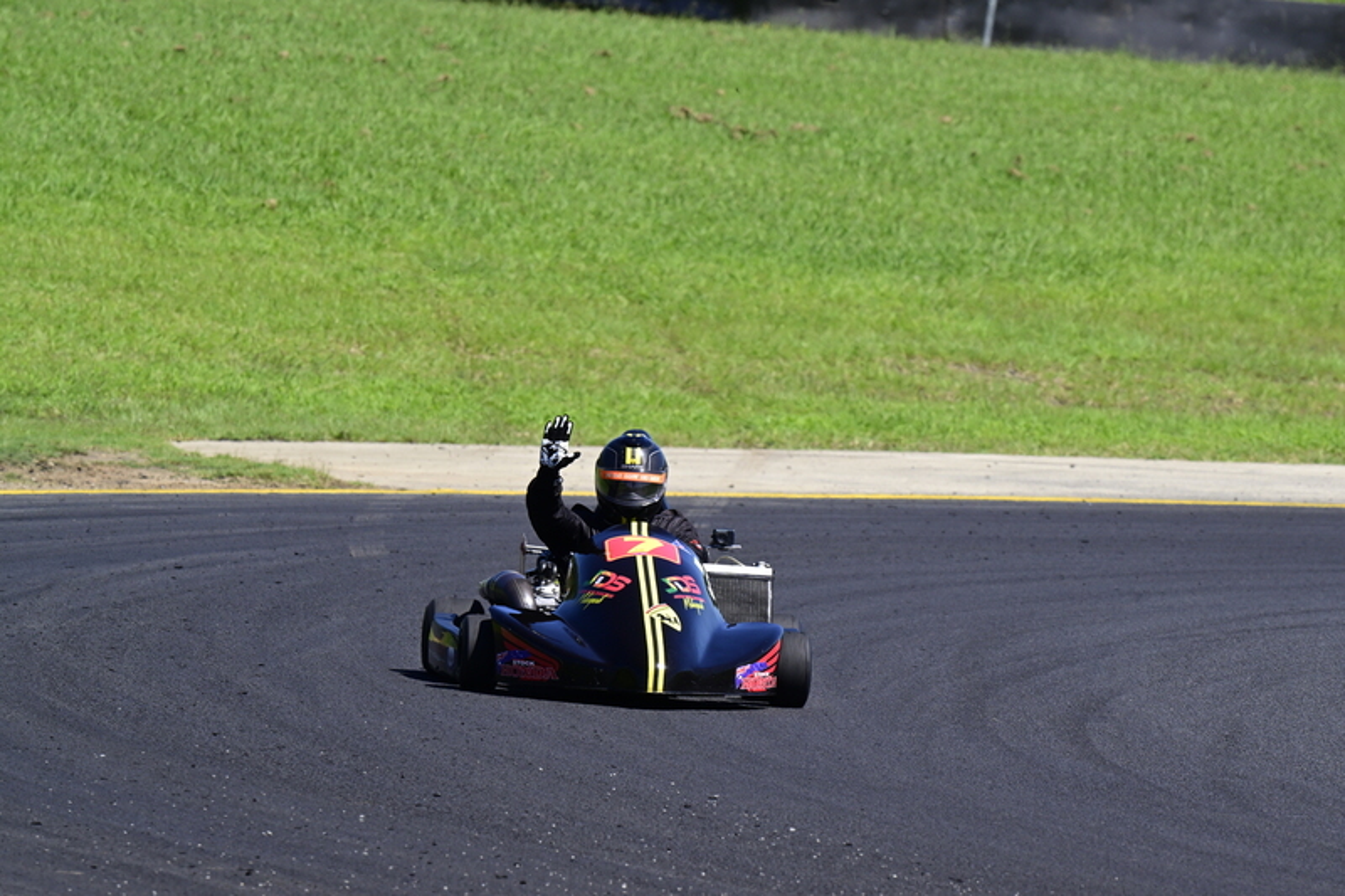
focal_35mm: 380
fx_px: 14193
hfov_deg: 5.4
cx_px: 672
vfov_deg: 3.6
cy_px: 448
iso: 500
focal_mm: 380
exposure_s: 1/640
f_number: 11
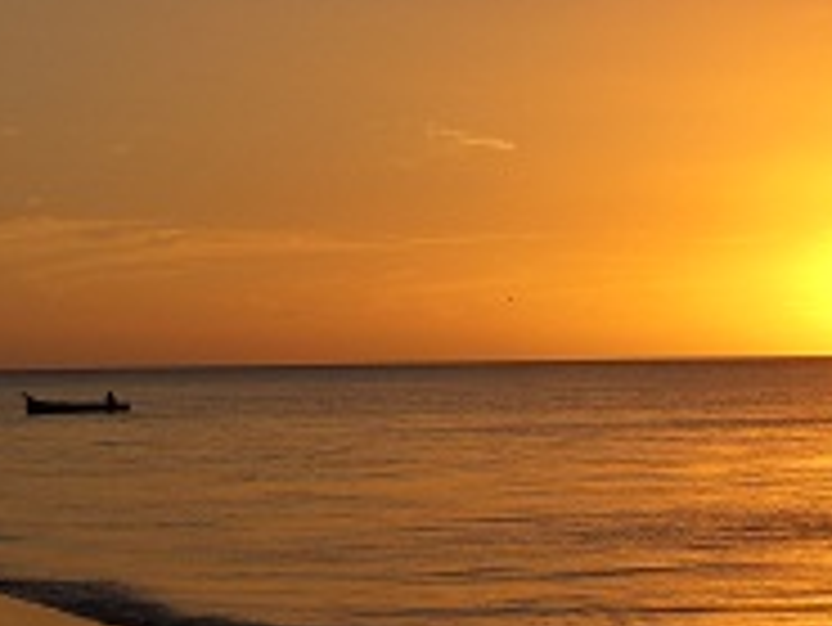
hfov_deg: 14.6
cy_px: 338
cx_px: 603
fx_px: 3247
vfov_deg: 11.0
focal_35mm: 135
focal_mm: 9.1
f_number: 10.1
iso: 80
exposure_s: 1/180
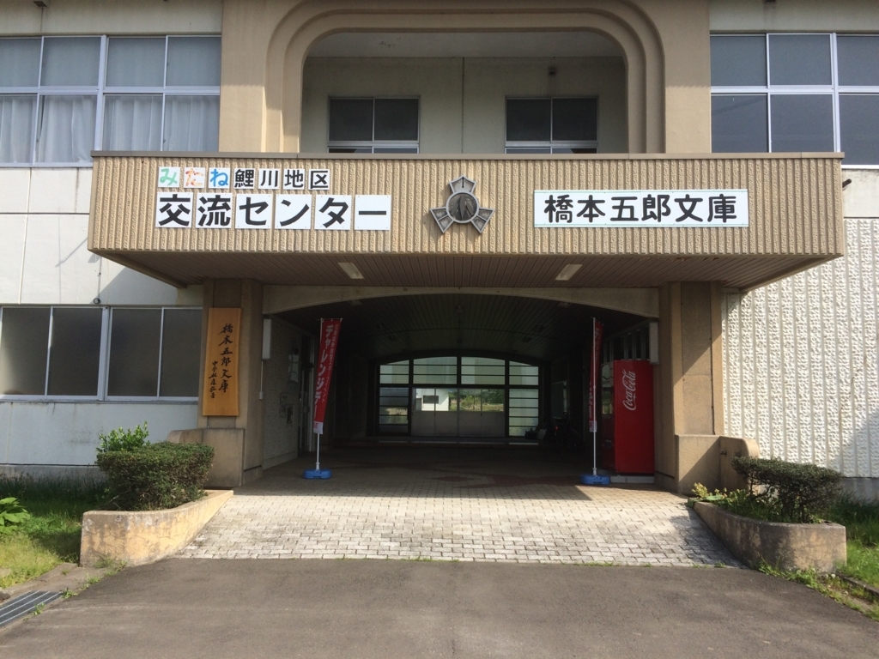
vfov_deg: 48.2
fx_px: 736
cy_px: 330
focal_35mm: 29
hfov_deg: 61.7
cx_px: 440
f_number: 2.2
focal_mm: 4.15
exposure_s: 1/1642
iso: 32
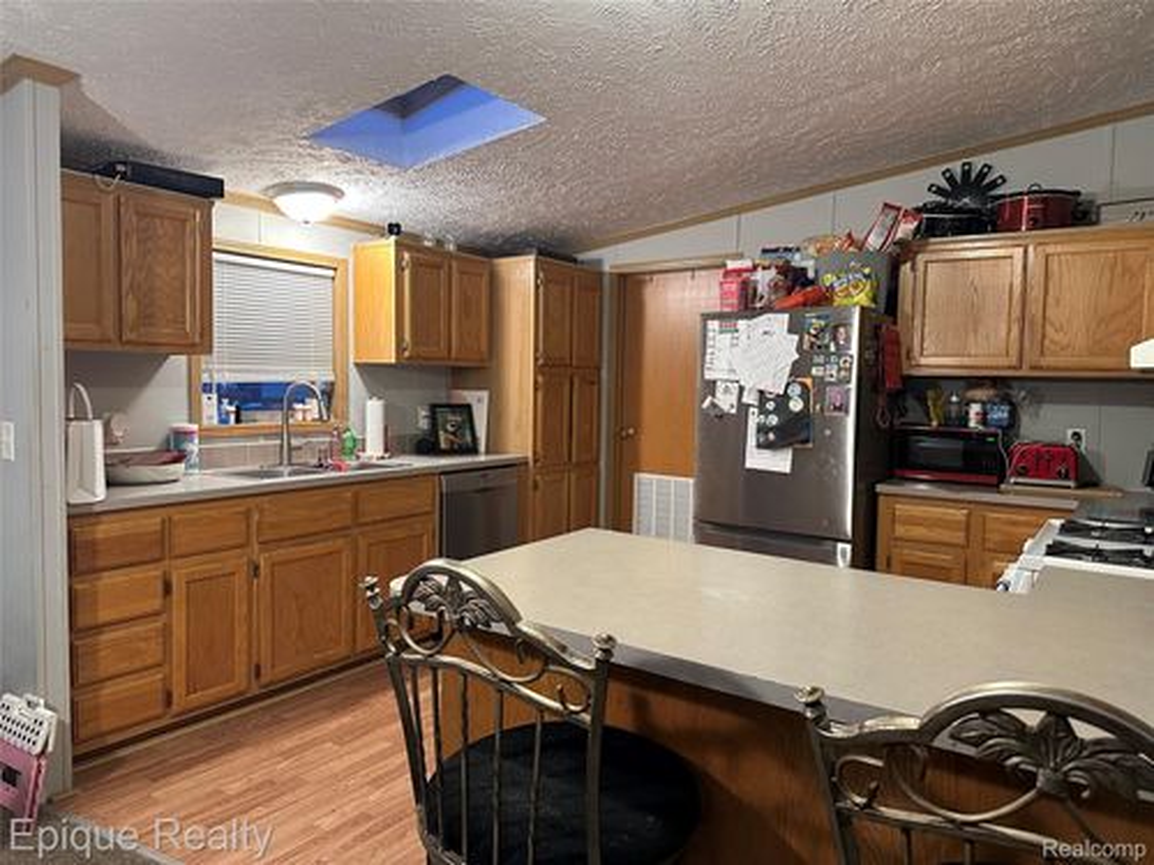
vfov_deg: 56.8
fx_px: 800
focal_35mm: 24
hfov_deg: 71.6
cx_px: 577
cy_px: 432
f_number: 1.78
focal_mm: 6.86
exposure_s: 1/60
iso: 400
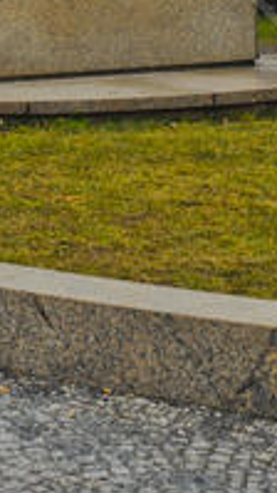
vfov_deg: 14.1
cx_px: 95
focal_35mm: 146
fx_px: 1906
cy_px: -161
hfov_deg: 8.3
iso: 100
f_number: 5.6
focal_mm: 32
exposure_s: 1/90
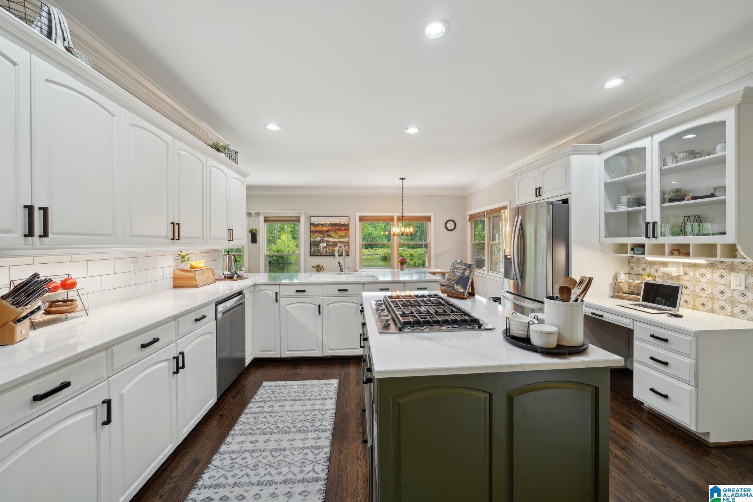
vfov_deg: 85.4
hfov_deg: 108.3
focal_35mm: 13
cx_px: 376
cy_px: 251
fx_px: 272
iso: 400
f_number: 8
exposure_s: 1/20
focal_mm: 13
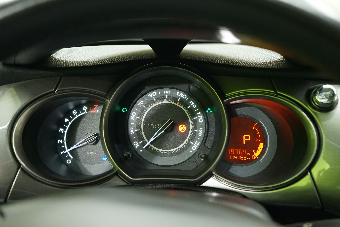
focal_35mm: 36
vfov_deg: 36.9
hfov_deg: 53.1
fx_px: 340
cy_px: 114
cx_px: 170
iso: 1000
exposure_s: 1/15
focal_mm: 36
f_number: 4
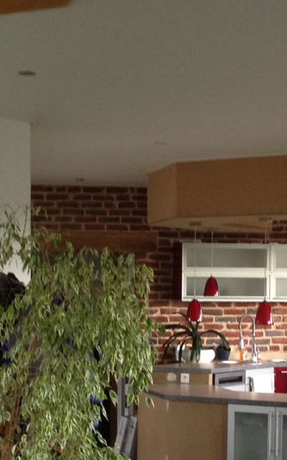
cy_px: 382
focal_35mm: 105
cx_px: 117
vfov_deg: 19.6
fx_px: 1314
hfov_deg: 12.5
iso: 125
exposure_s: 1/20
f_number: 2.4
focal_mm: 4.12
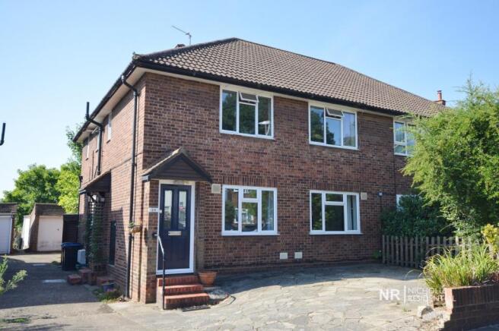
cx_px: 250
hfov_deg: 62.0
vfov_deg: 43.5
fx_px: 415
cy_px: 166
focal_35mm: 30
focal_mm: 20
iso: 800
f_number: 9
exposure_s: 1/500
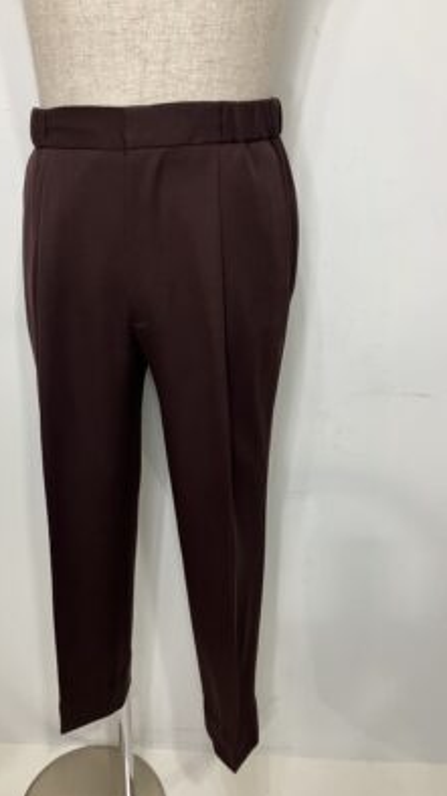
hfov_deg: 37.3
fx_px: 655
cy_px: 402
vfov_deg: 62.7
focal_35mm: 31
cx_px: 152
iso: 125
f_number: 1.8
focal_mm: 3.99
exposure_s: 1/50
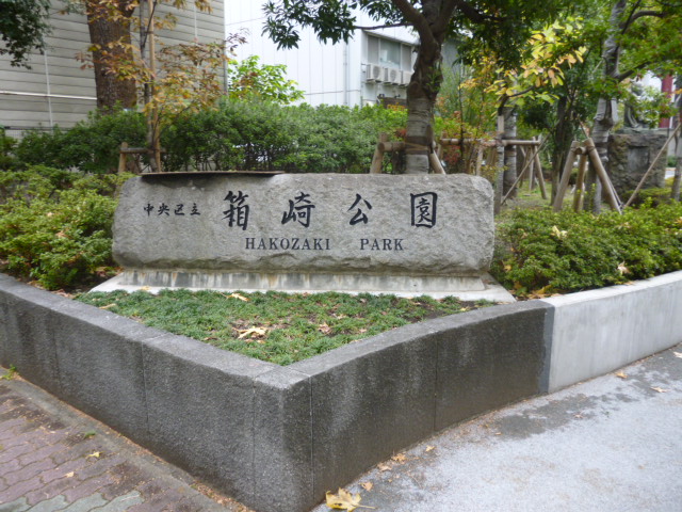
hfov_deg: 63.4
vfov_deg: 49.7
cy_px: 256
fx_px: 552
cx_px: 341
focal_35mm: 28
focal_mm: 5
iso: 125
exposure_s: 1/60
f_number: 3.1
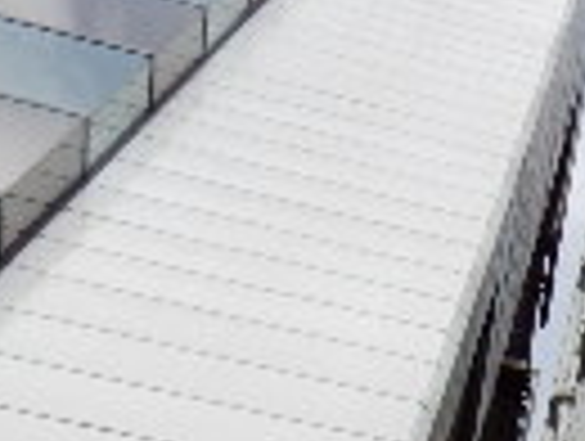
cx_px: 914
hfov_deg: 14.7
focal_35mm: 123
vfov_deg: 10.7
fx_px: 2083
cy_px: 990
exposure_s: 1/1000
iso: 125
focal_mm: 4.5
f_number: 3.7
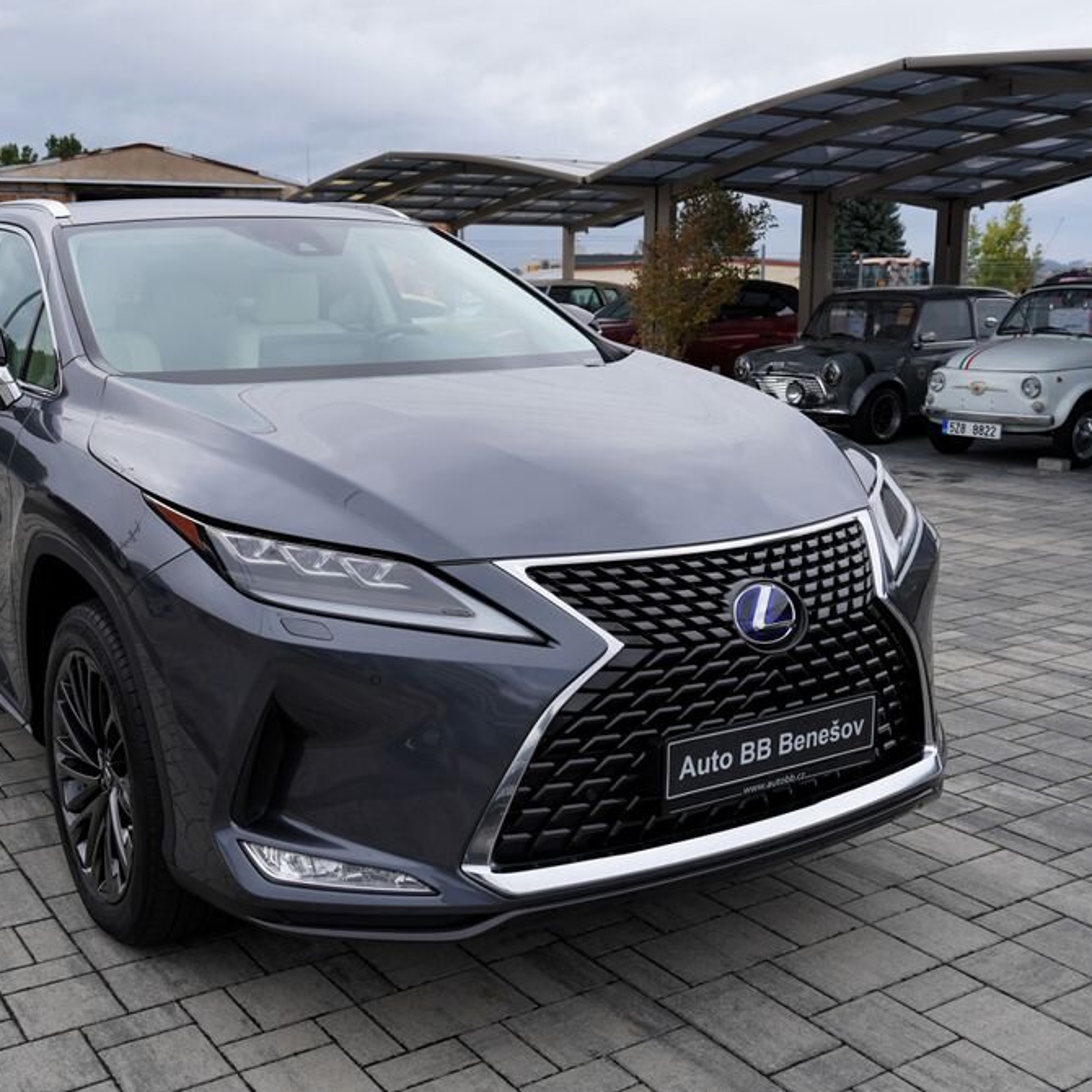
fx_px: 1392
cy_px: 548
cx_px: 381
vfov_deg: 42.8
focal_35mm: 39
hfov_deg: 42.4
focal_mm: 30
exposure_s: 1/125
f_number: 5.6
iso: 100
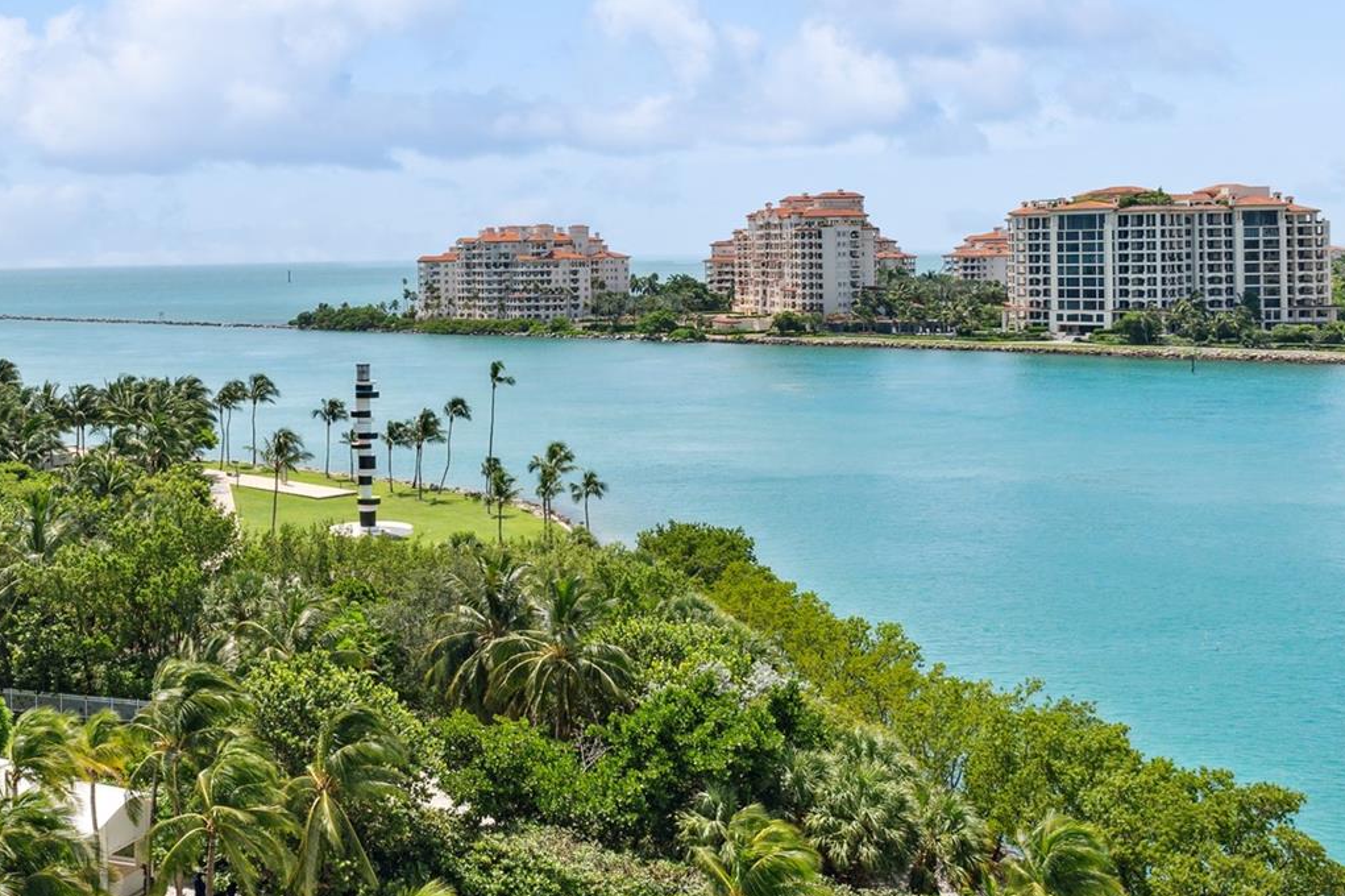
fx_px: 1755
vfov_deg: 28.4
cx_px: 371
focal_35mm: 47
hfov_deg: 41.0
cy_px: 278
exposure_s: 1/1600
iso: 640
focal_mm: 20
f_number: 8
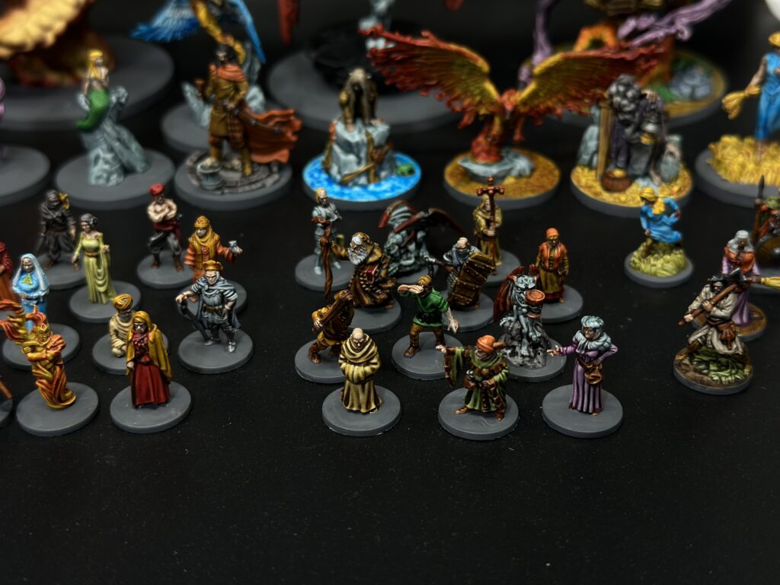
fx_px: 1082
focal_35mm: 48
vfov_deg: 30.3
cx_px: 390
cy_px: 292
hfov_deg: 39.7
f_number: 1.78
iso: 64
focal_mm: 6.86
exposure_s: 1/135
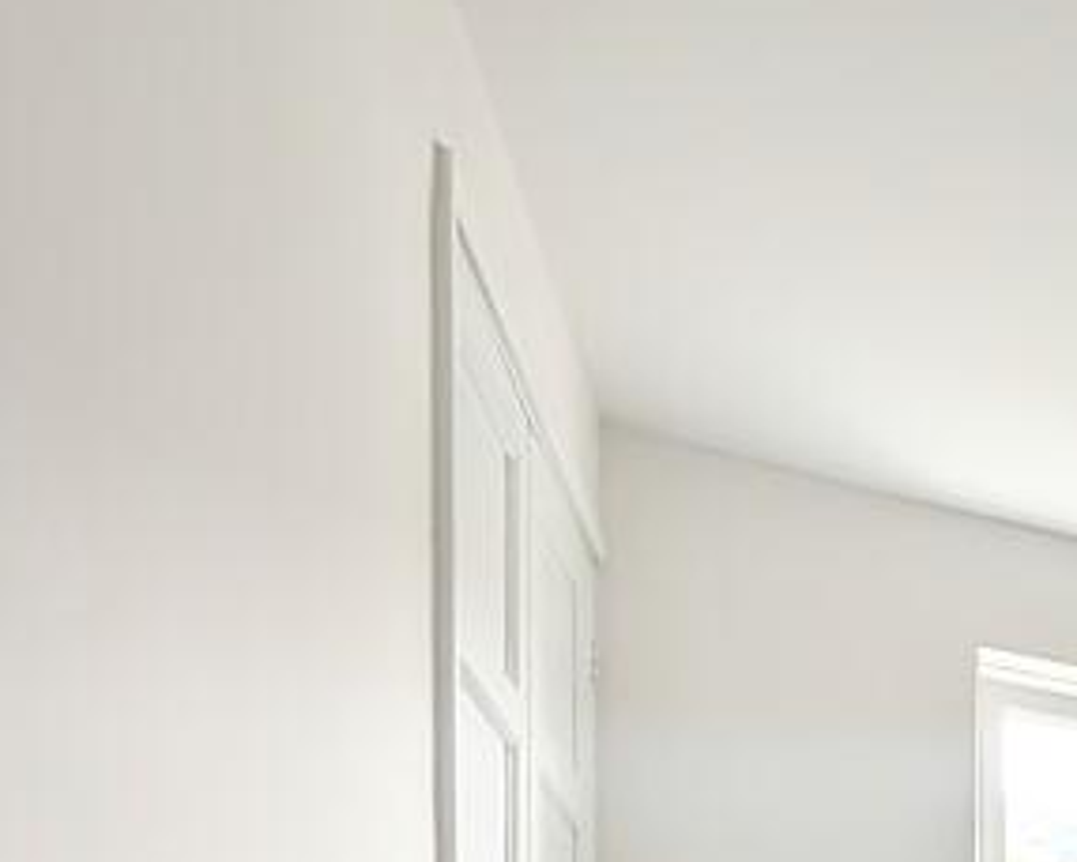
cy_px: 1308
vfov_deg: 25.9
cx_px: 1713
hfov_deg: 26.6
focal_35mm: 42
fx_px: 1339
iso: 60
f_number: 1.7
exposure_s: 1/108
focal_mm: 2.02
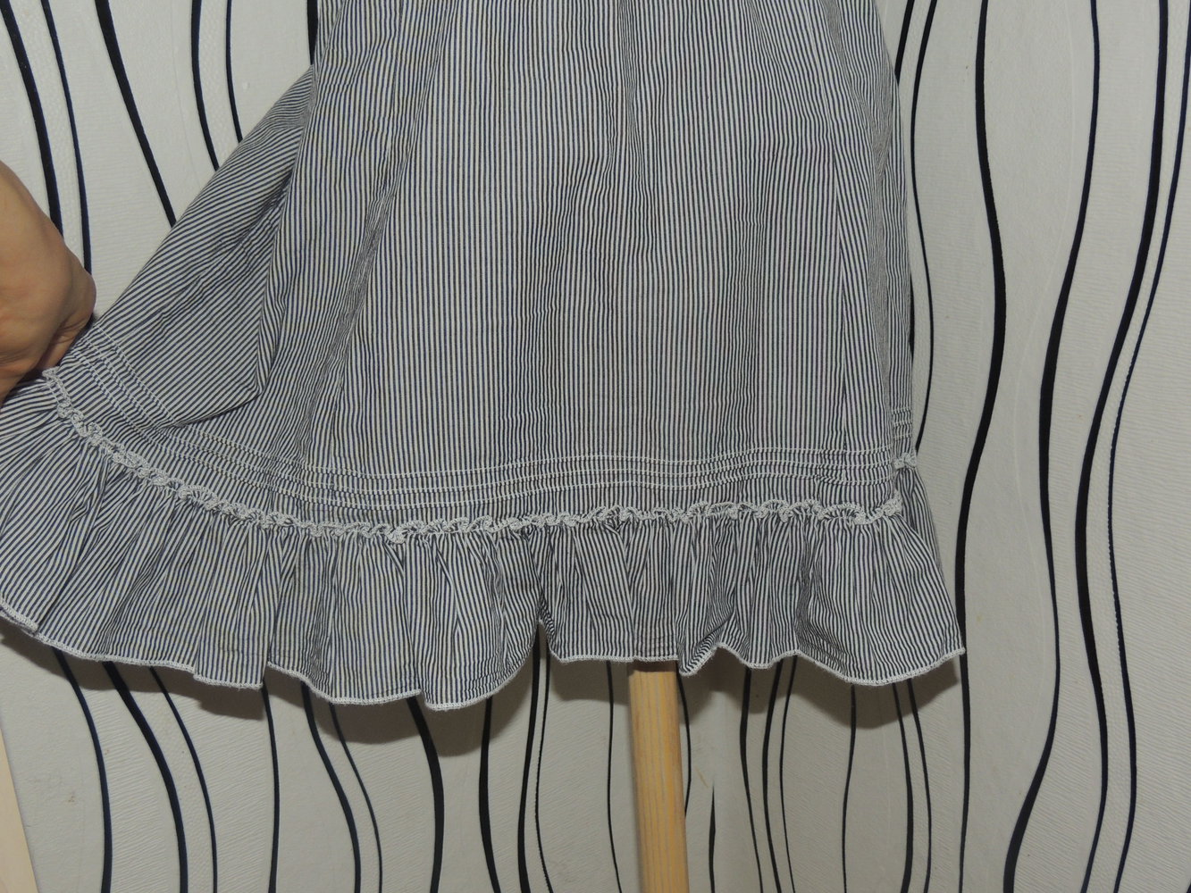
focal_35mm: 35
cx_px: 596
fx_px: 1204
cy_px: 446
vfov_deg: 40.7
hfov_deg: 52.6
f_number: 3.3
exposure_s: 1/30
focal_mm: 6.2
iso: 200
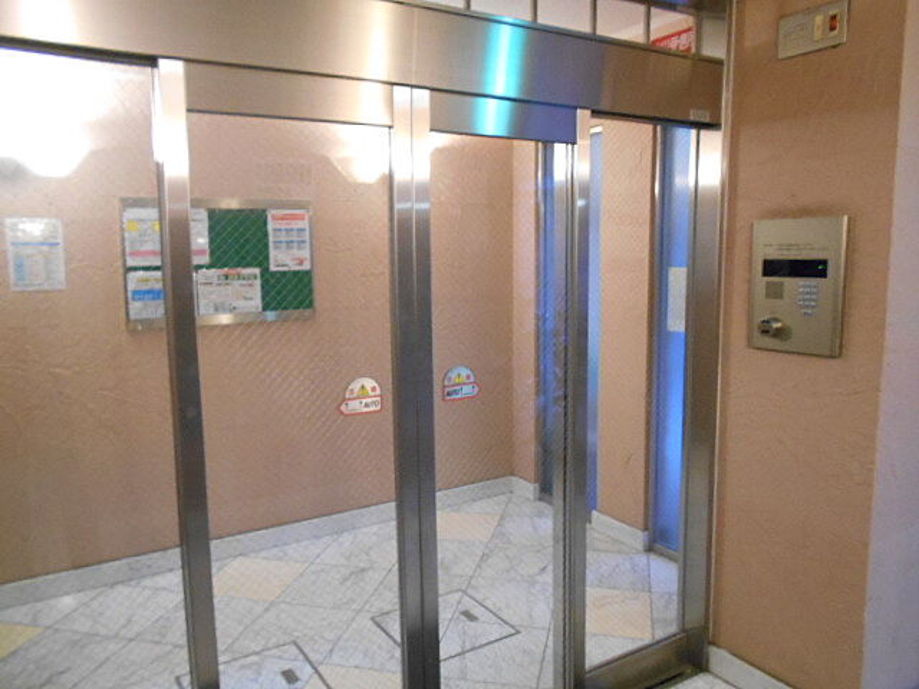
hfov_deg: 67.3
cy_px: 344
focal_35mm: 26
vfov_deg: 53.1
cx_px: 460
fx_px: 690
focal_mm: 4.6
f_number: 3.2
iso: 800
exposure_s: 1/6
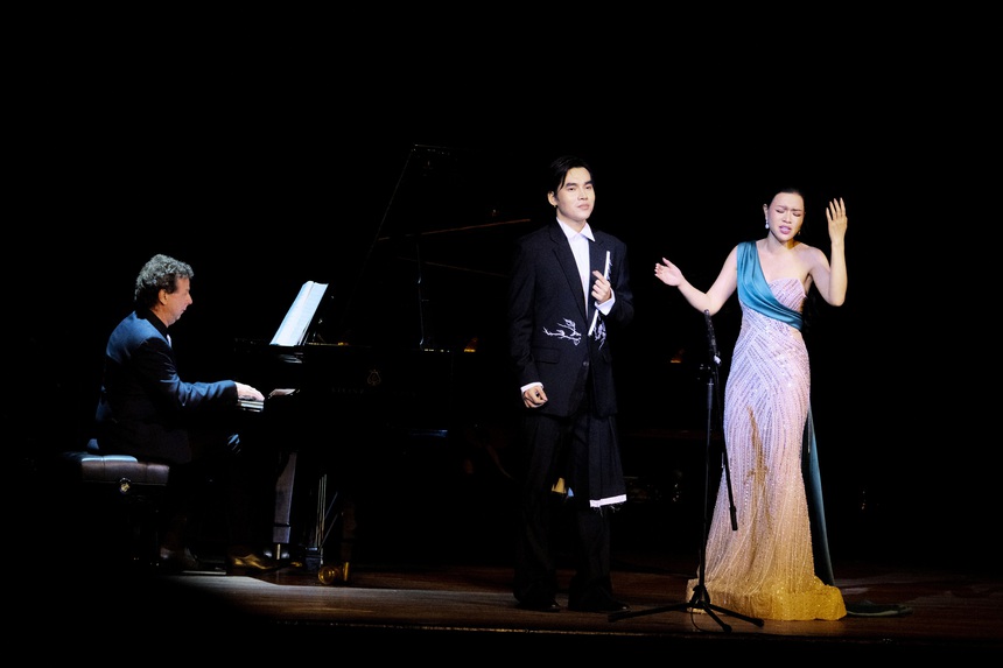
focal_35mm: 130
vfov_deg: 10.5
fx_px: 3621
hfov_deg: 15.8
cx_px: 502
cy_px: 334
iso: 8000
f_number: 5.6
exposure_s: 1/250
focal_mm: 130
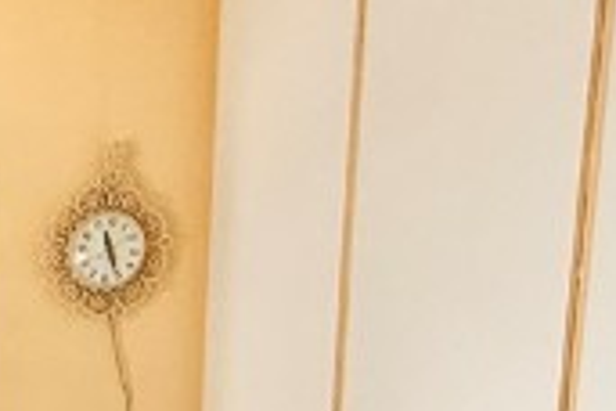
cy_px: 793
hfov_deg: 20.1
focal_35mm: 87
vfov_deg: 13.6
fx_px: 1489
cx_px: -317
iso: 160
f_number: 2.2
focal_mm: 2.22
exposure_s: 1/99
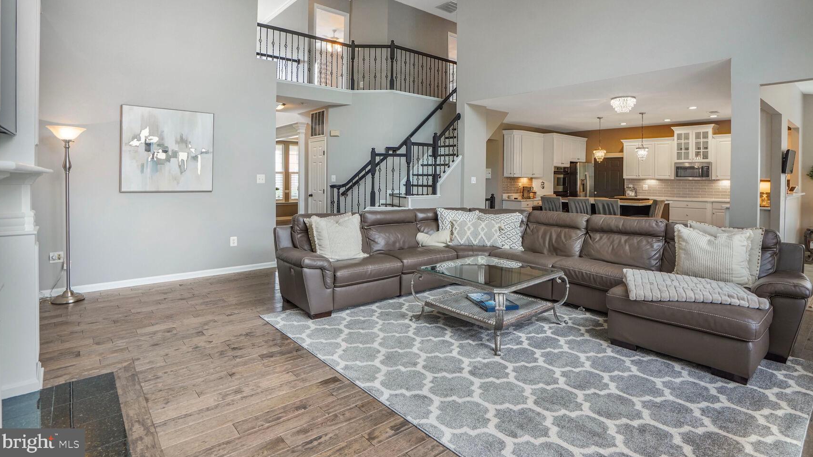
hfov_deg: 95.9
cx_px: 408
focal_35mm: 17
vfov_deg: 63.3
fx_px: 366
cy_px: 183
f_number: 8
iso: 800
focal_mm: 16
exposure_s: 1/15
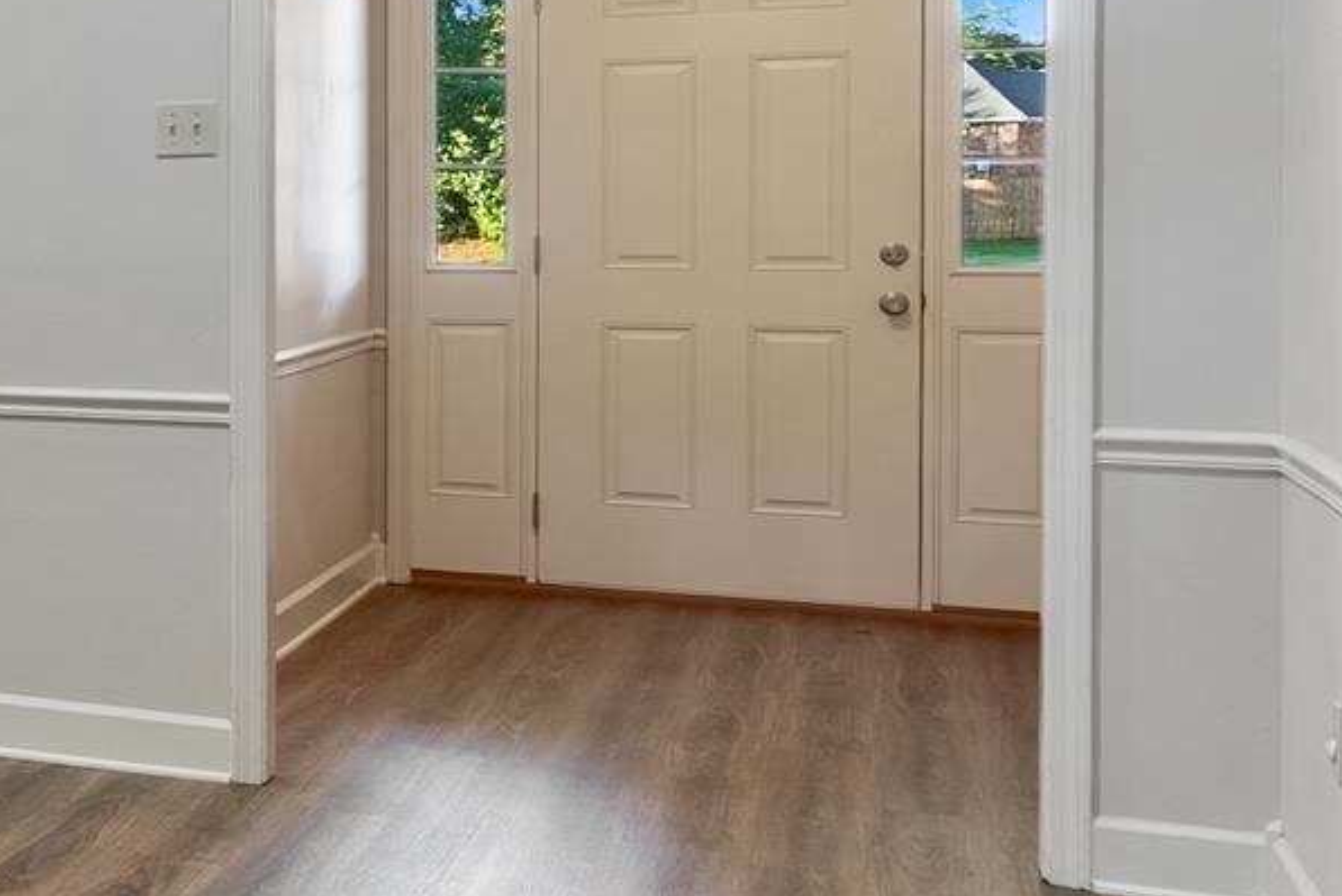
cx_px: -1135
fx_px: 2499
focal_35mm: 67
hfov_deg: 20.3
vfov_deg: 20.1
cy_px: 191
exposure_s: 1.6
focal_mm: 16
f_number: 9
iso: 250
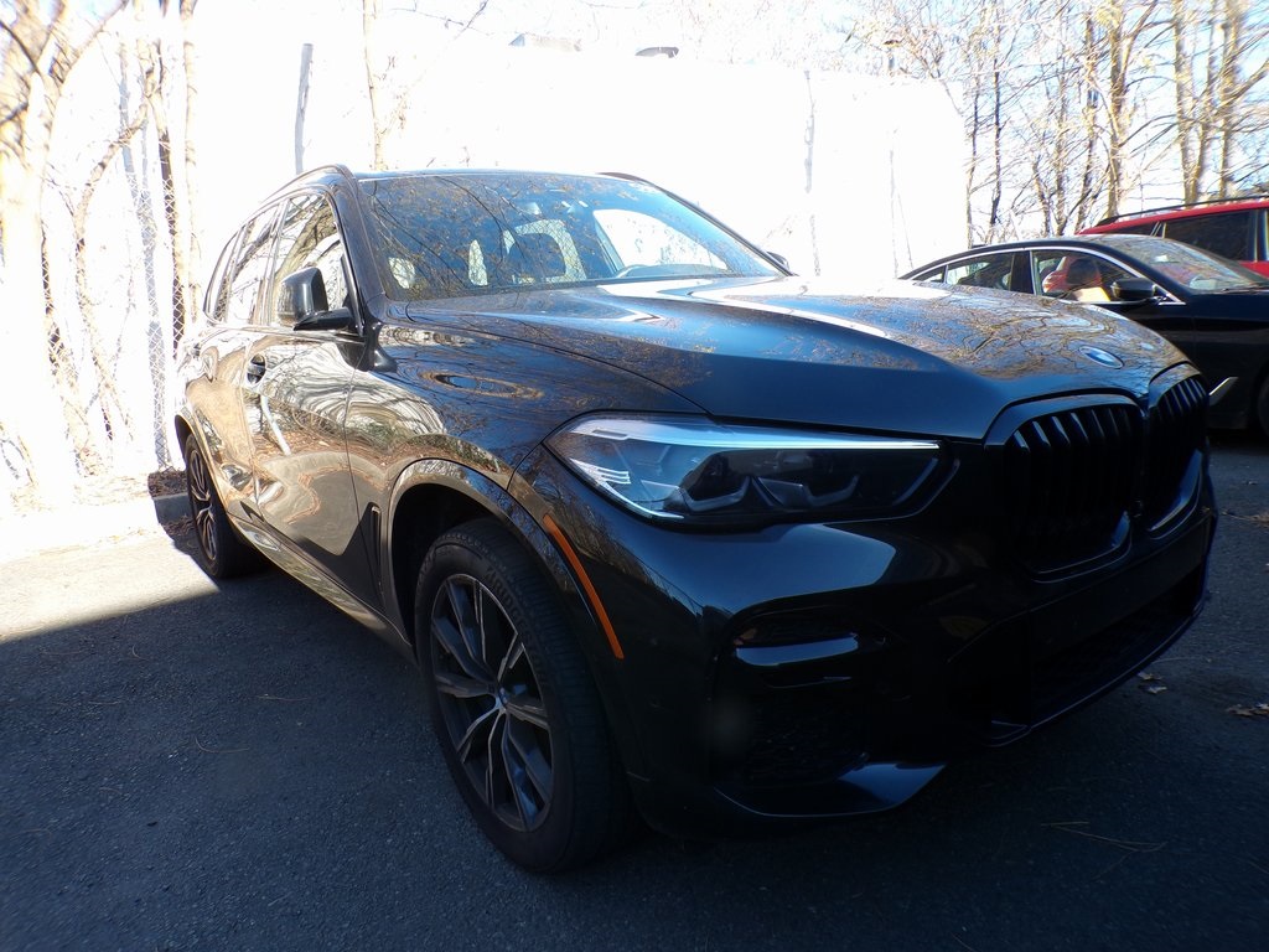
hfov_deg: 71.6
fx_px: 880
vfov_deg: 56.8
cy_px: 476
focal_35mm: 24
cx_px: 634
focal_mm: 4.3
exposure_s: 1/120
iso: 100
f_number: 4.4
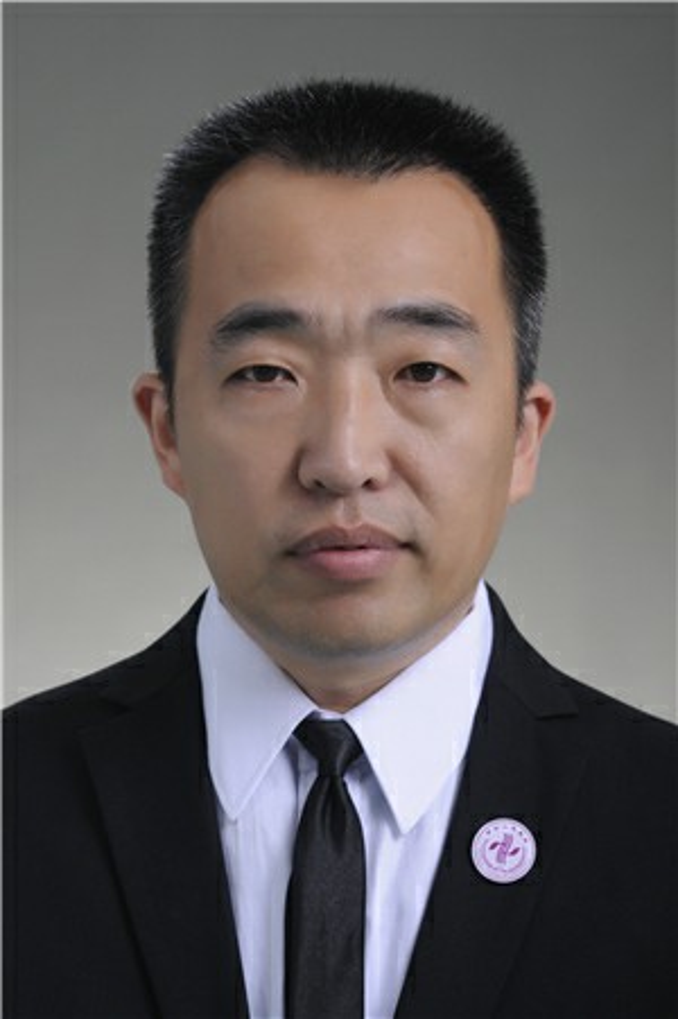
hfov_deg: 10.7
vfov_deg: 16.1
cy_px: 510
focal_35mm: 128
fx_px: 3607
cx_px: 339
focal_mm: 85
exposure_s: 1/125
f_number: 5.6
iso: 160
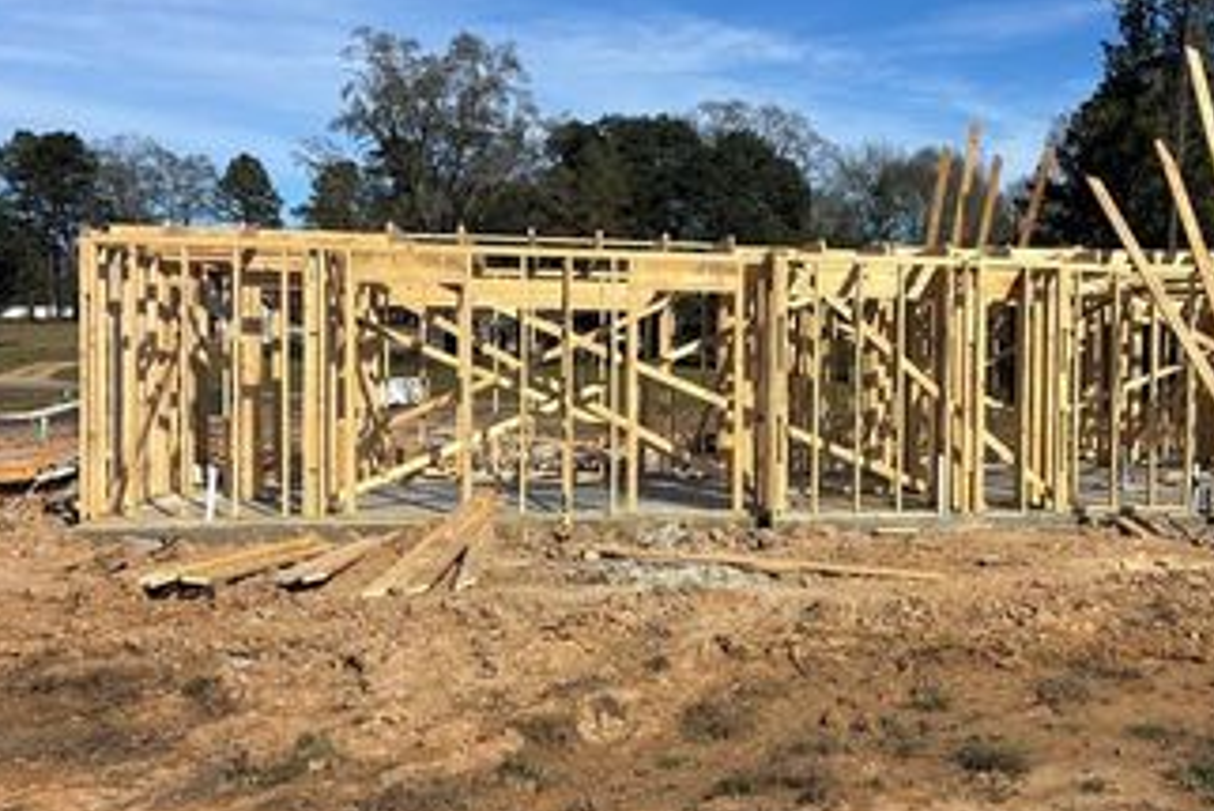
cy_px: 421
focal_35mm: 42
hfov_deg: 45.3
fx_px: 1417
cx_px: 856
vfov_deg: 31.9
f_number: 1.6
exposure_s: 1/5076
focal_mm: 5.96
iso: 50
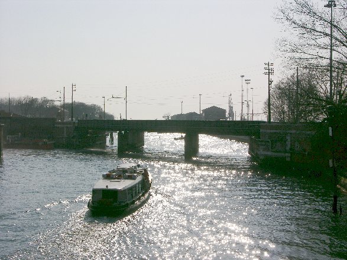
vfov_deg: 21.0
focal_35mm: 70
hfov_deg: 27.8
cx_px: 174
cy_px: 130
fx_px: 702
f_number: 7.4
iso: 50
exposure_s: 1/735
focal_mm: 17.8
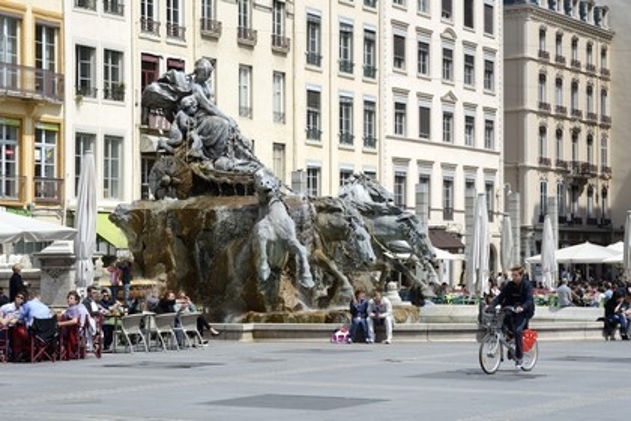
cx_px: 316
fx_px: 1577
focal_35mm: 90
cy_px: 210
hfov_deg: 22.6
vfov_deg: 15.2
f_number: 13
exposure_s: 1/250
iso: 200
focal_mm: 90
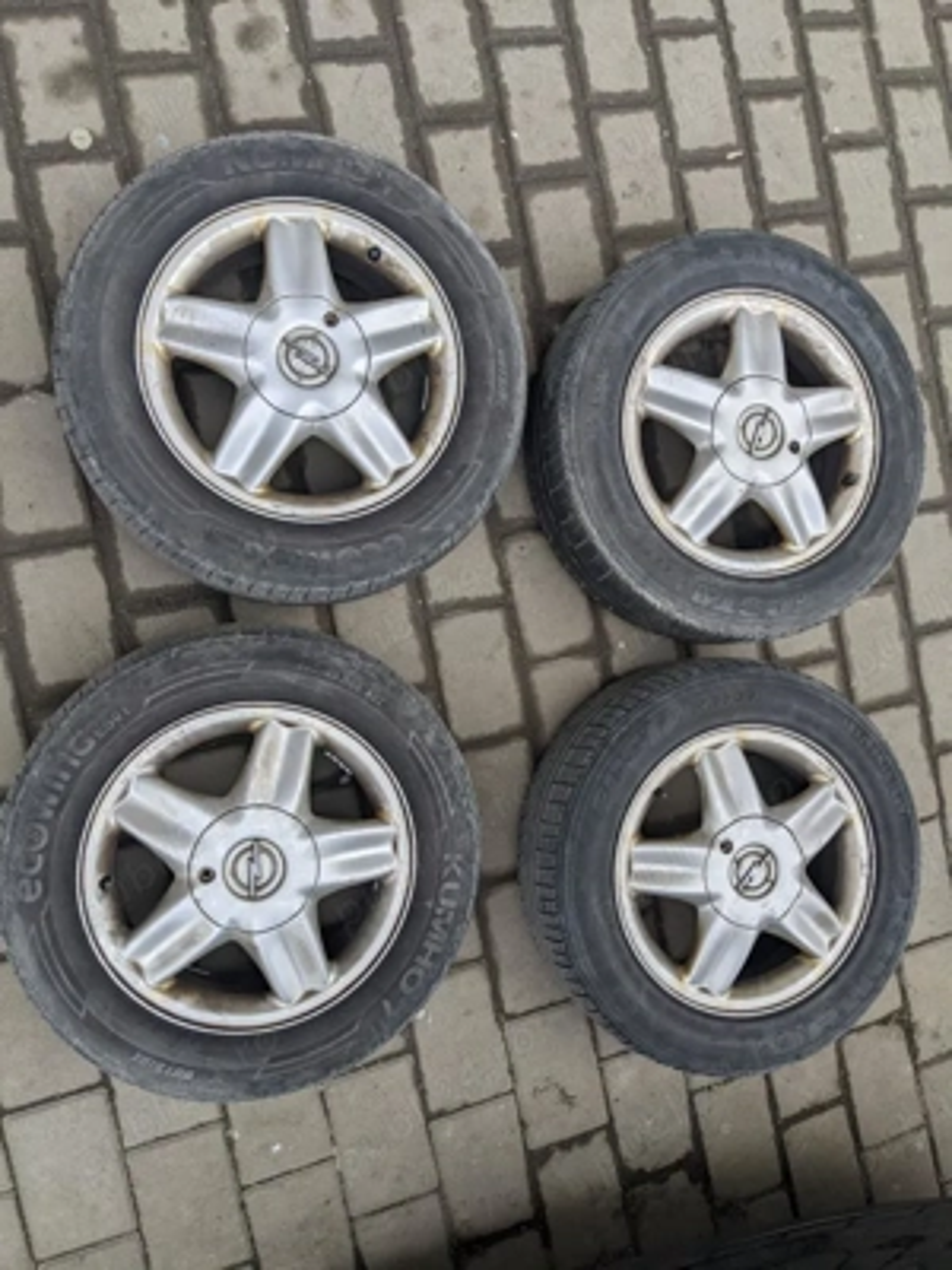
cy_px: 635
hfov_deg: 51.4
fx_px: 990
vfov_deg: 65.3
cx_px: 476
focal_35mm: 27
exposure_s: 1/247
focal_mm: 4.38
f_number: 1.73
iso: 46
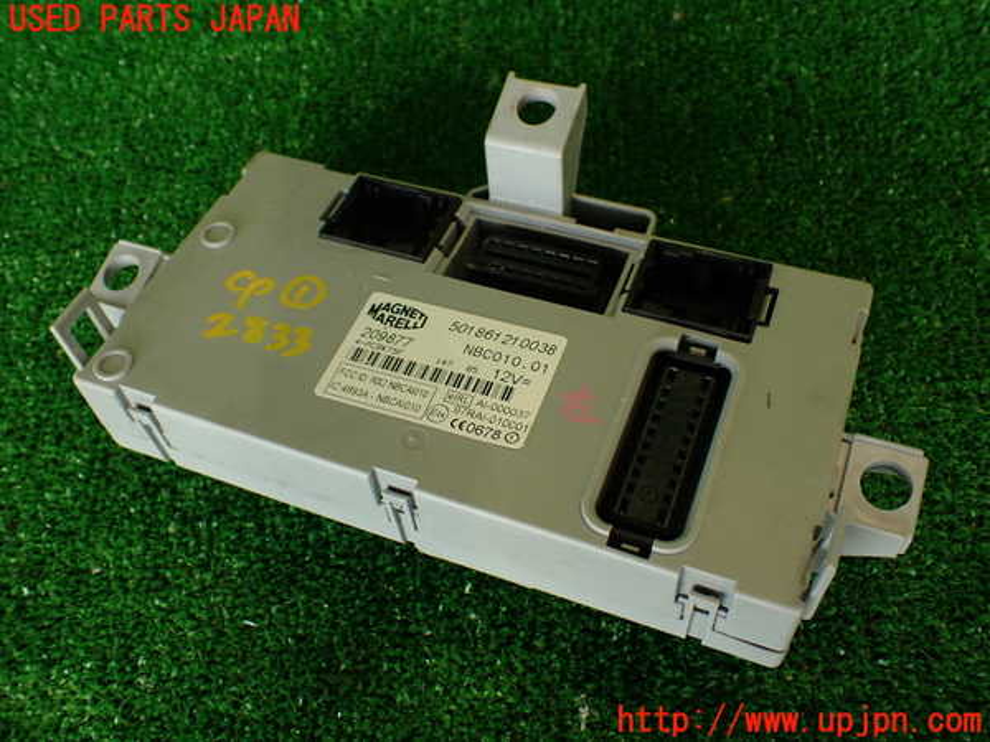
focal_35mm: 32
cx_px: 495
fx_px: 915
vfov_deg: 44.2
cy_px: 371
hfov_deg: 56.8
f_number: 2.4
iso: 160
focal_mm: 5.79
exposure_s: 1/60
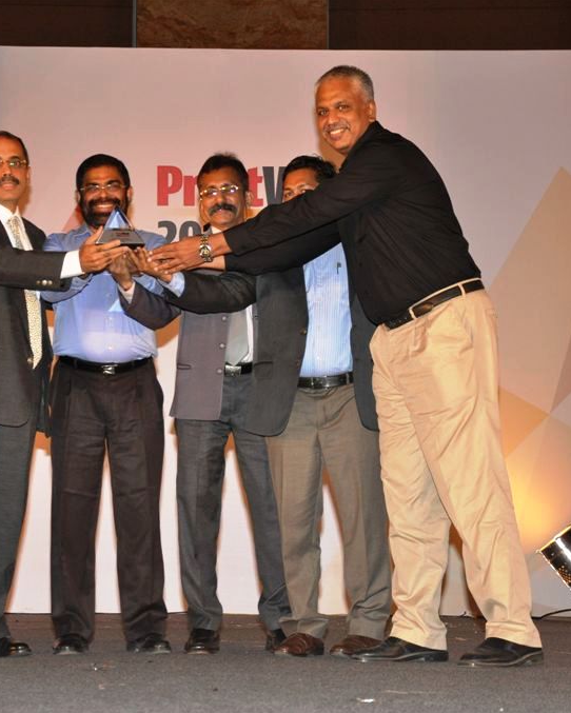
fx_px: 2021
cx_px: 238
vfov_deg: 20.0
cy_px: 356
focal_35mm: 96
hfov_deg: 16.1
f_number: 5.6
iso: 800
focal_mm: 45
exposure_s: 1/80
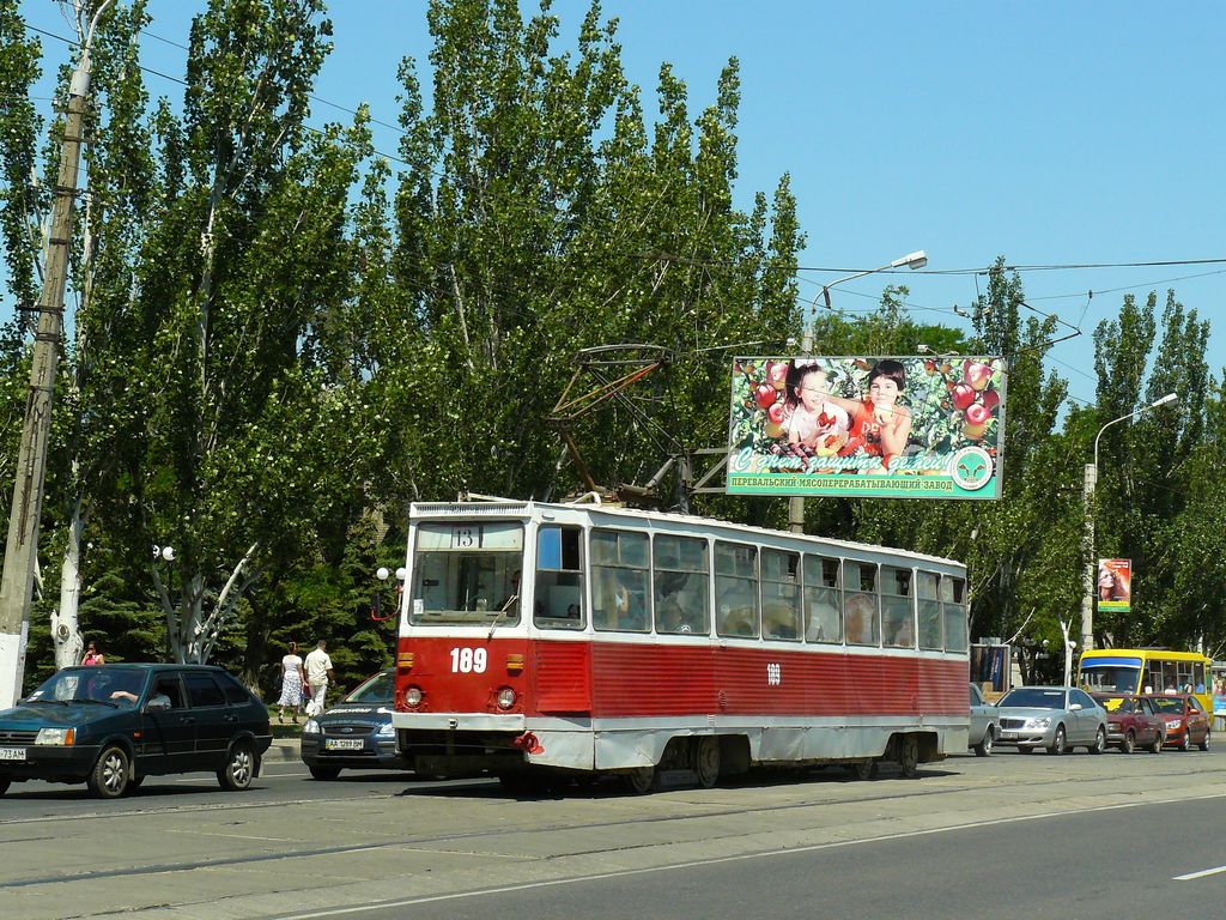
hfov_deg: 24.7
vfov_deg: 18.7
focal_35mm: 79
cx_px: 613
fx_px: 2798
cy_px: 460
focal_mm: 13.1
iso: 200
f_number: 5
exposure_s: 1/1000
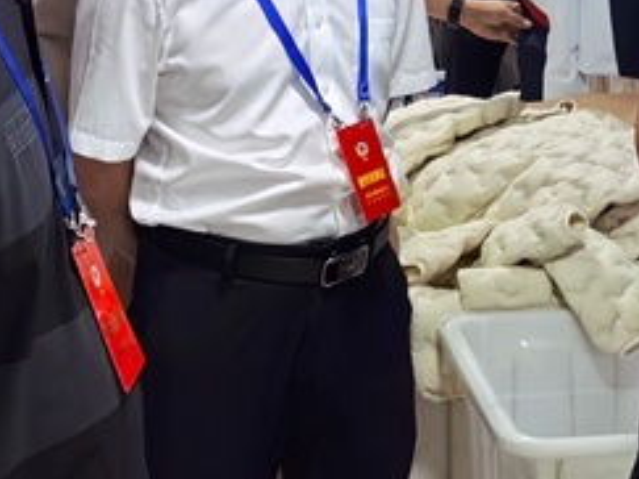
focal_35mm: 108
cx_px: 368
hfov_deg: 18.2
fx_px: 1993
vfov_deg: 13.3
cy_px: -111
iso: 250
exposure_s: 1/300
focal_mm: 5.52
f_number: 1.9
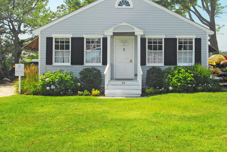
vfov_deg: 28.1
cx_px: 142
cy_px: 62
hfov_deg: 40.8
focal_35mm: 48
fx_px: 303
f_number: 10
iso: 250
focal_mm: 24
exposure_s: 1/80
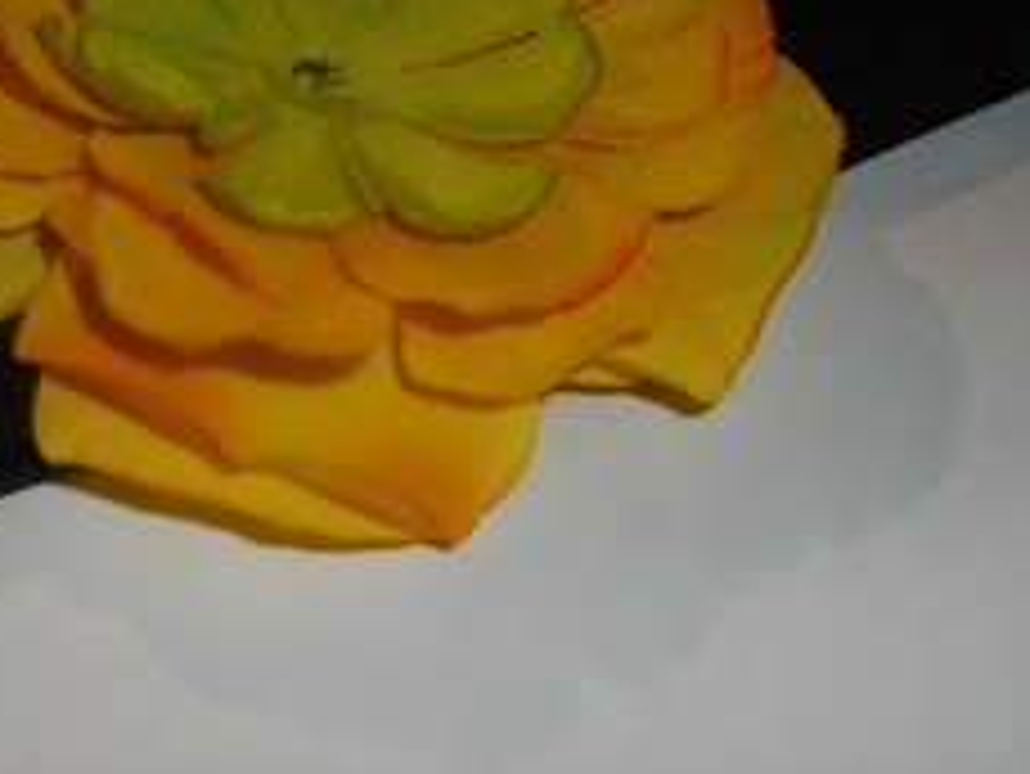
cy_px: 360
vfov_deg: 23.3
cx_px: 189
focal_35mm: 63
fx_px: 1876
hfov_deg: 29.9
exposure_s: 1/50
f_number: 2.9
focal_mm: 5.7
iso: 200
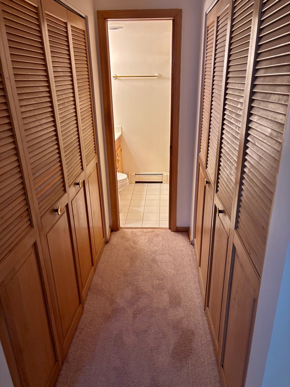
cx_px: 145
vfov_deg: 67.3
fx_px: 290
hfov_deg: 53.1
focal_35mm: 26
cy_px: 194
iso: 200
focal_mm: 5.96
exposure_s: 1/60
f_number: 1.6
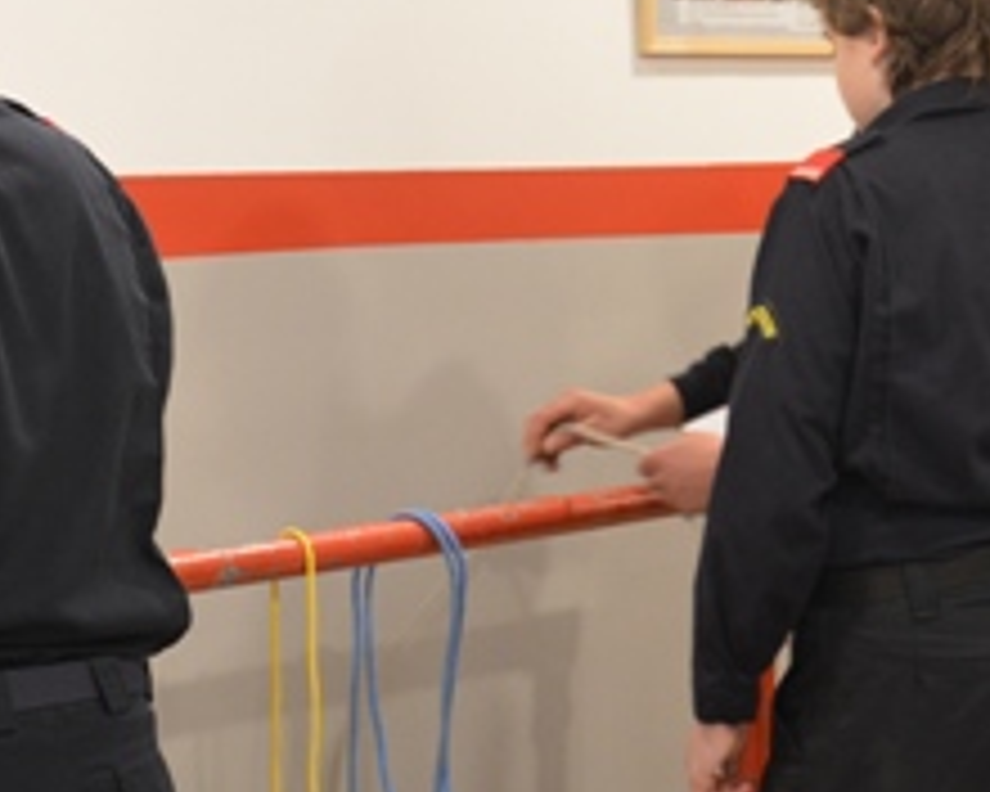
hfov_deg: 20.8
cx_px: 90
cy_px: 356
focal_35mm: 90
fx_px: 2637
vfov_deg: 17.1
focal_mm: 22
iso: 720
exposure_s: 1/15
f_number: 3.8
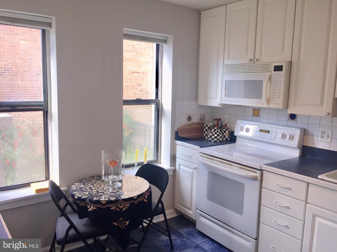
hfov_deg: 61.7
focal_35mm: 29
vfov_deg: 48.2
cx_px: 168
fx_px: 282
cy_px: 126
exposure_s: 1/120
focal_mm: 4.15
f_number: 2.2
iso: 50
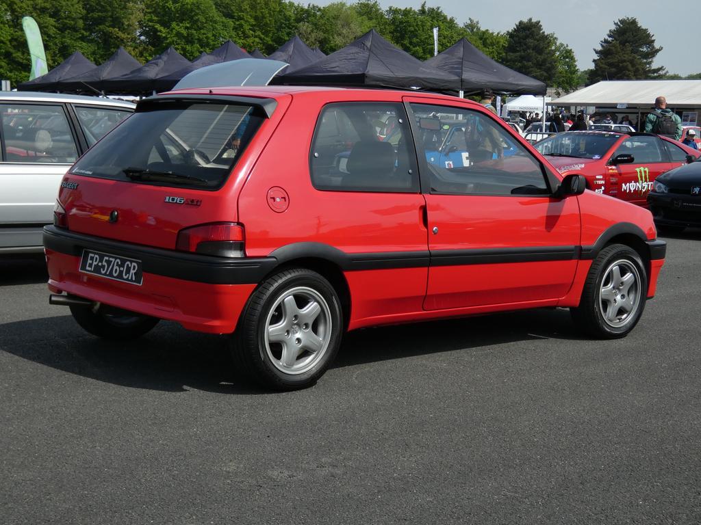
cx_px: 350
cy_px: 262
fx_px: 1175
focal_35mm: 58
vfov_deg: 25.2
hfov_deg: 33.2
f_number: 4.1
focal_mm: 10.4
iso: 80
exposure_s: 1/800
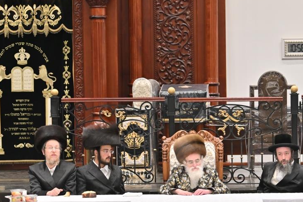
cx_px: 193
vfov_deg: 8.8
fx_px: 1313
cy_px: 134
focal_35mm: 156
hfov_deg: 13.2
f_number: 2.8
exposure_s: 1/640
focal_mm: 75
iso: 500
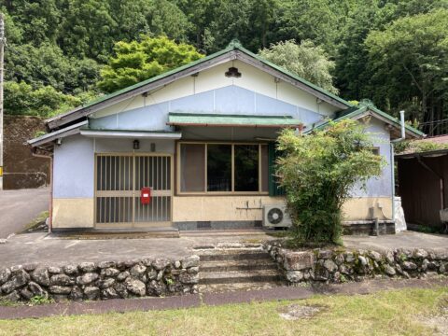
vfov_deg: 49.7
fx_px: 362
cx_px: 224
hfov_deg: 63.4
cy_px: 168
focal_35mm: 28
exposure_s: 1/592
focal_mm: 3.99
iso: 20
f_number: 1.8
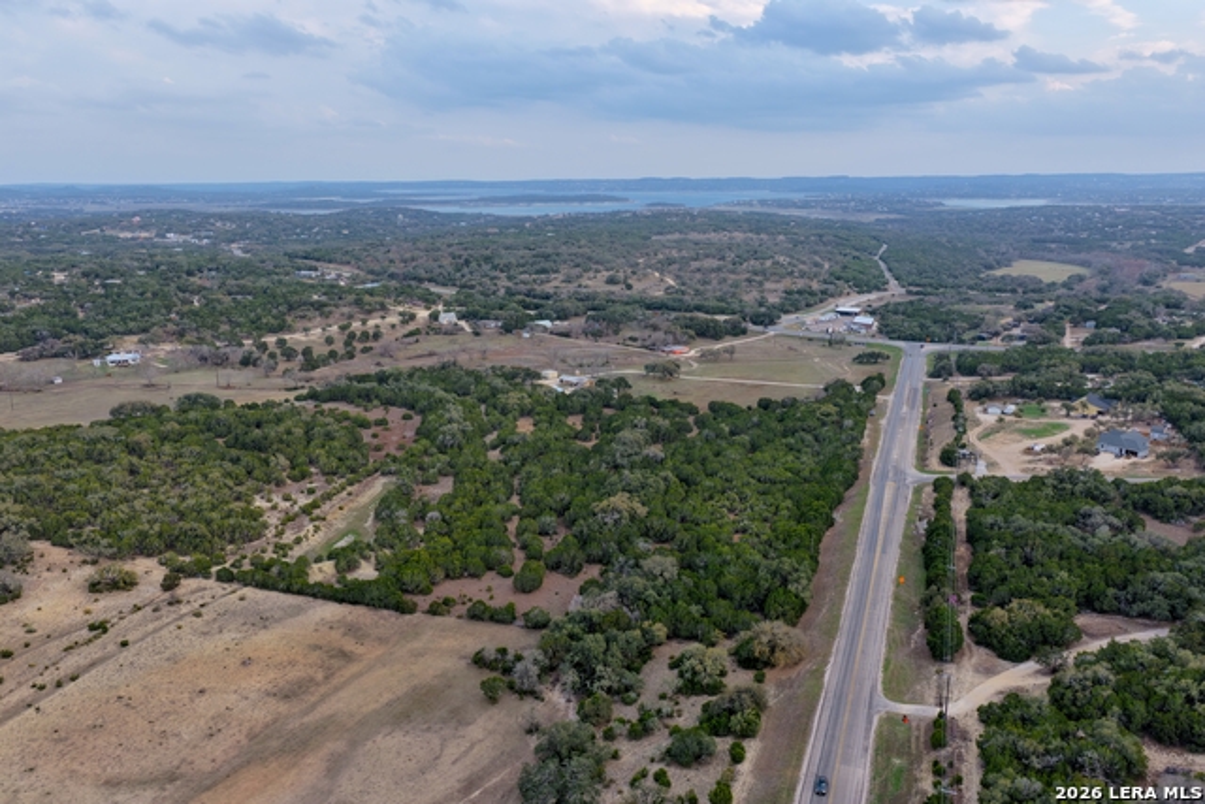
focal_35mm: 28
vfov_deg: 46.4
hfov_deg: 65.5
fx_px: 937
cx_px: 602
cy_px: 402
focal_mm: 14.45
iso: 200
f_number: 2.8
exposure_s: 1/500
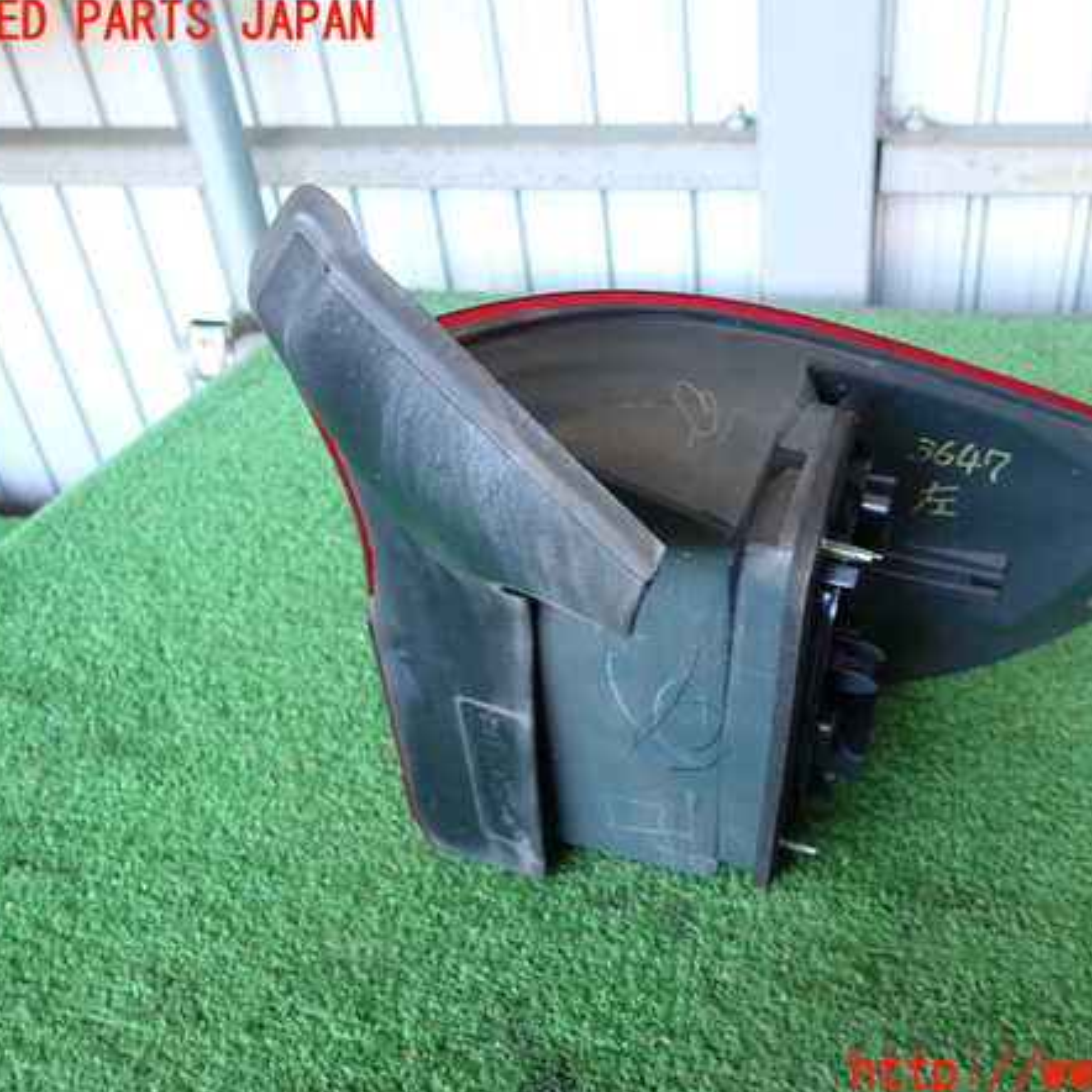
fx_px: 1071
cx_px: 667
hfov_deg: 53.6
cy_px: 548
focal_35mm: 30
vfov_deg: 54.0
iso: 200
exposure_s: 1/40
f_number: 2
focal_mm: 4.5
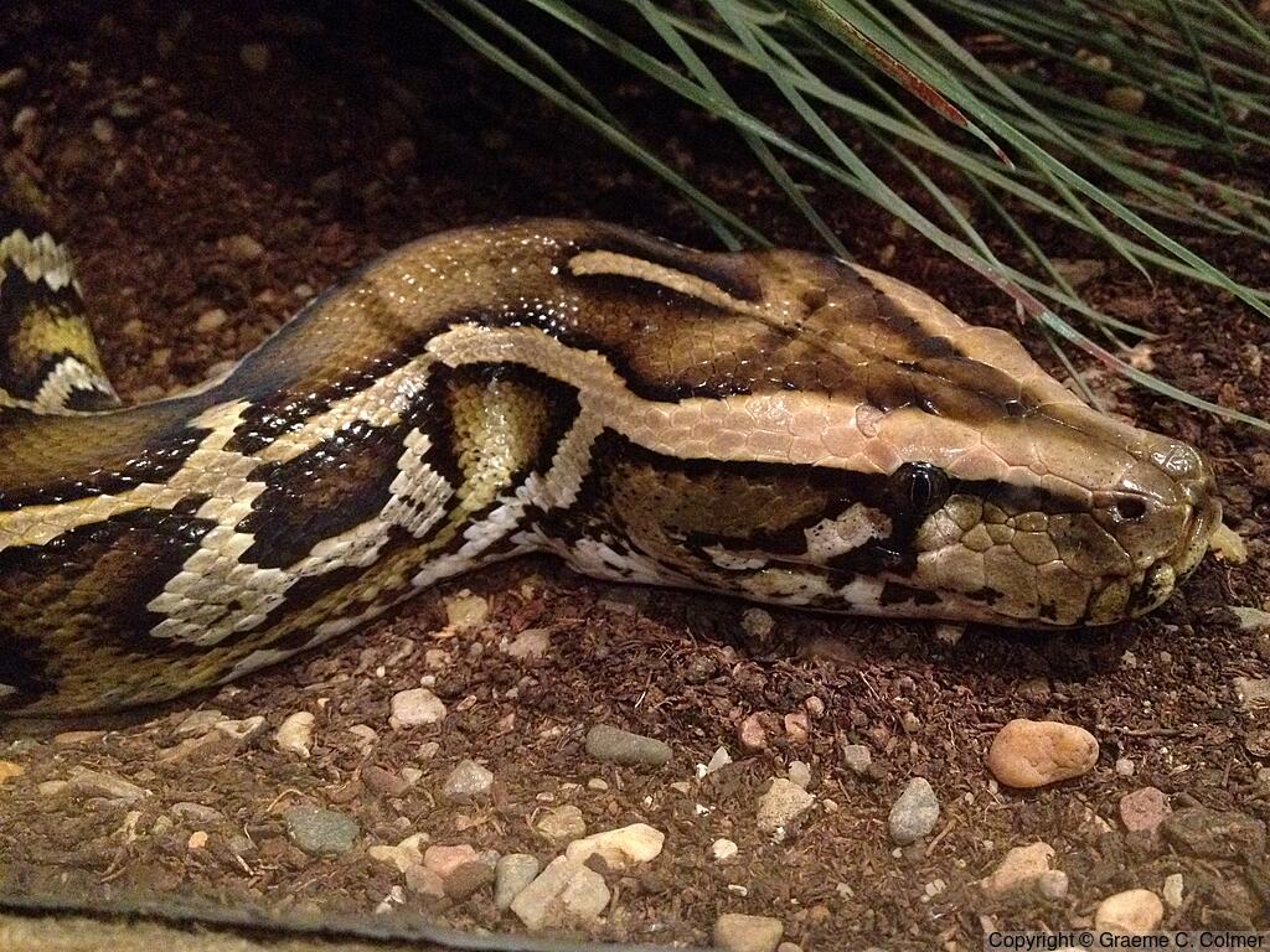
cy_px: 476
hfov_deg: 52.6
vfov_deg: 40.7
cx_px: 635
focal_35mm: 35
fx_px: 1284
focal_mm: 4.28
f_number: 2.4
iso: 800
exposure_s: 1/15
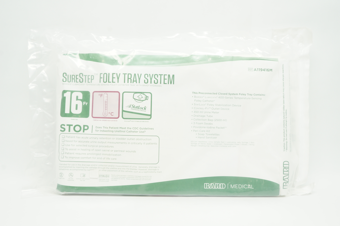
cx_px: 170
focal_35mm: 38
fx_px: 354
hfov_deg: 51.3
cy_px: 113
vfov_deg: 35.4
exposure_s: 1/15
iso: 400
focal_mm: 25
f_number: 11
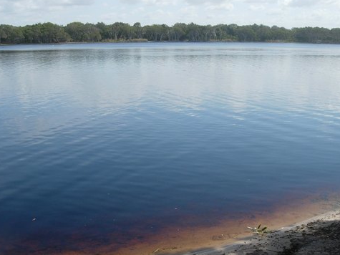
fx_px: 471
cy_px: 131
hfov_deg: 39.6
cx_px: 184
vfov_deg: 30.3
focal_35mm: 48
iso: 79
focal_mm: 7.8
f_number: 4.8
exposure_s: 1/745
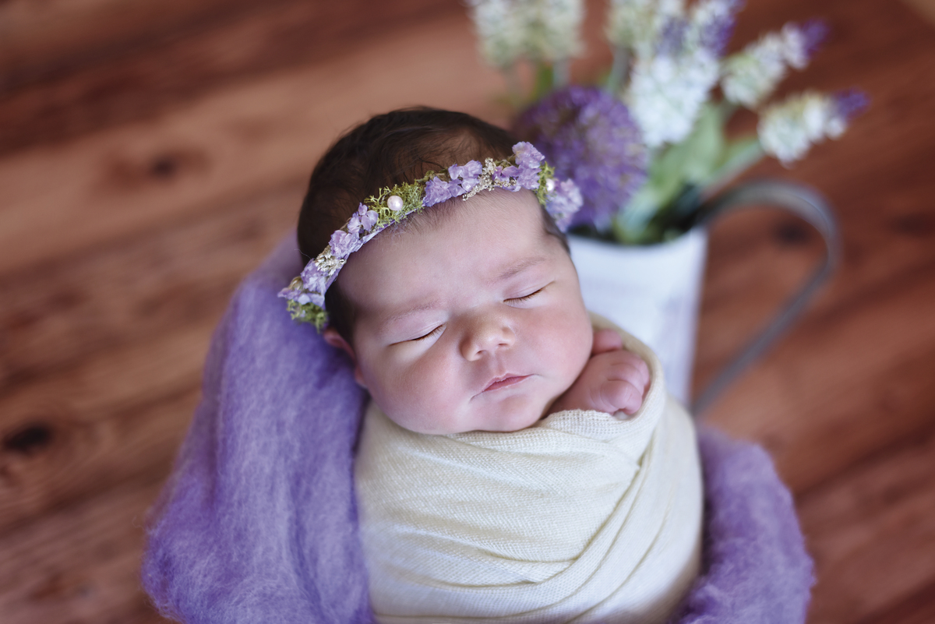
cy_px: 312
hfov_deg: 39.6
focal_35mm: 50
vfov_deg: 27.0
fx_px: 1299
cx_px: 468
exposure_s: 1/200
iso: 320
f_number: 2.5
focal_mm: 50
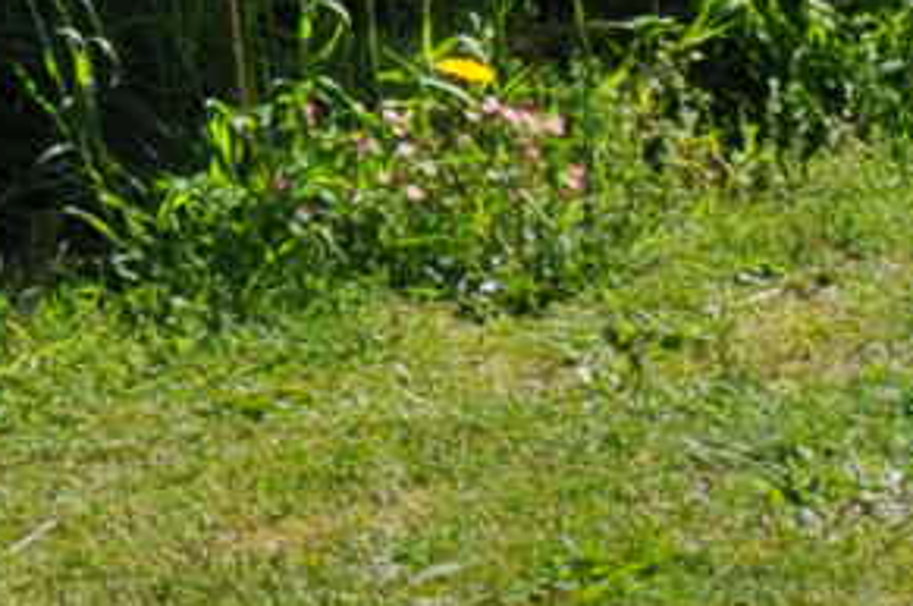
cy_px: 1997
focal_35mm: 332
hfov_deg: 5.8
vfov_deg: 4.0
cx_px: 2717
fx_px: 8406
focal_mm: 30
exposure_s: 1/200
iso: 250
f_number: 14
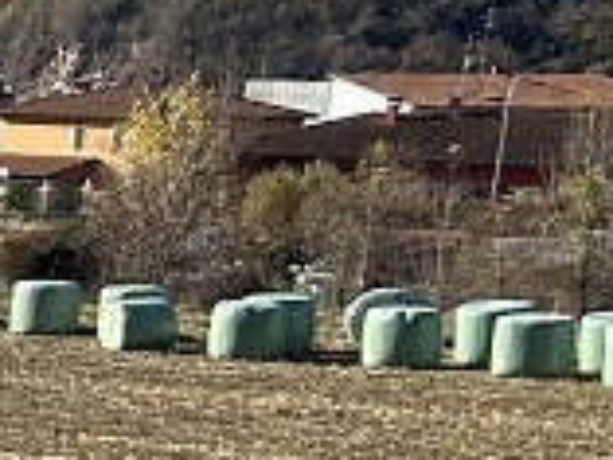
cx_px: -1538
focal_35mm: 199
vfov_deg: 7.4
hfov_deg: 7.8
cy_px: 667
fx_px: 3527
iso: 50
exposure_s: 1/4630
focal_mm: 5.7
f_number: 1.5
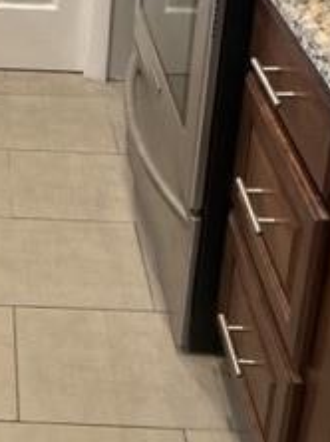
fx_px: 955
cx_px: -60
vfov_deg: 24.4
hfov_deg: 18.6
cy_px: -34
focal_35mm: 75
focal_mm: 5.7
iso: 80
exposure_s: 1/60
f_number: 1.5
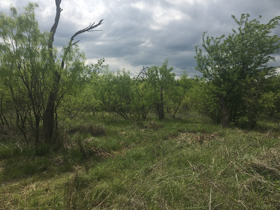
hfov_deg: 52.5
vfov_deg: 40.7
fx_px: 283
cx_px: 124
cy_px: 103
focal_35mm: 35
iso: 25
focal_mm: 4.15
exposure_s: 1/3846
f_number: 2.2
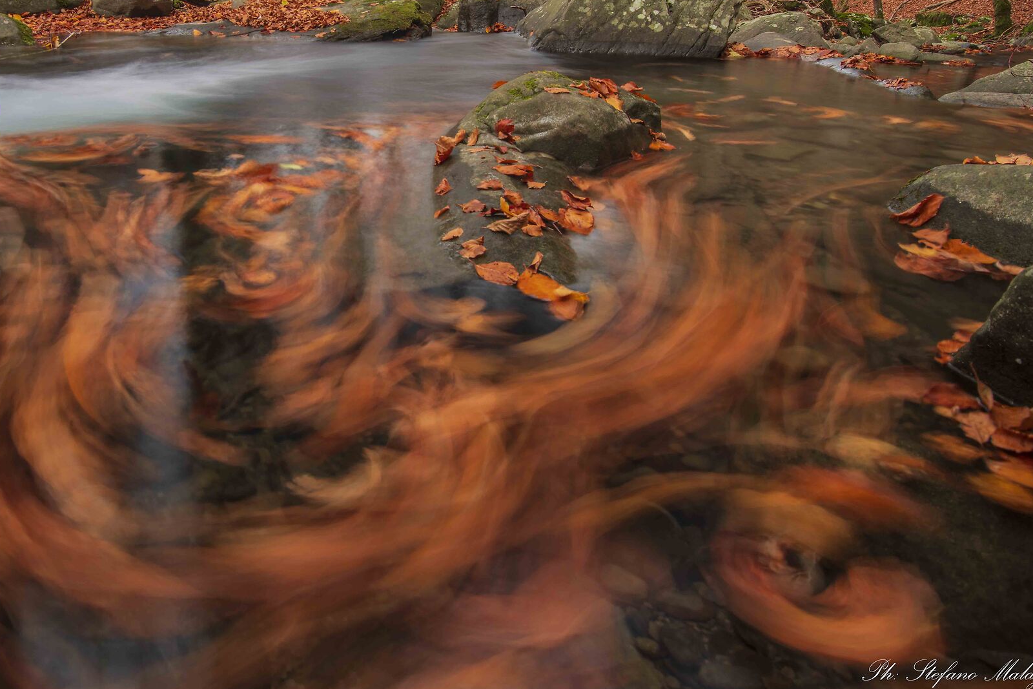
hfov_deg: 70.6
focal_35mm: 24
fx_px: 689
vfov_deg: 51.0
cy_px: 177
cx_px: 311
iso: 40
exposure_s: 2.5
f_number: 14
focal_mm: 16
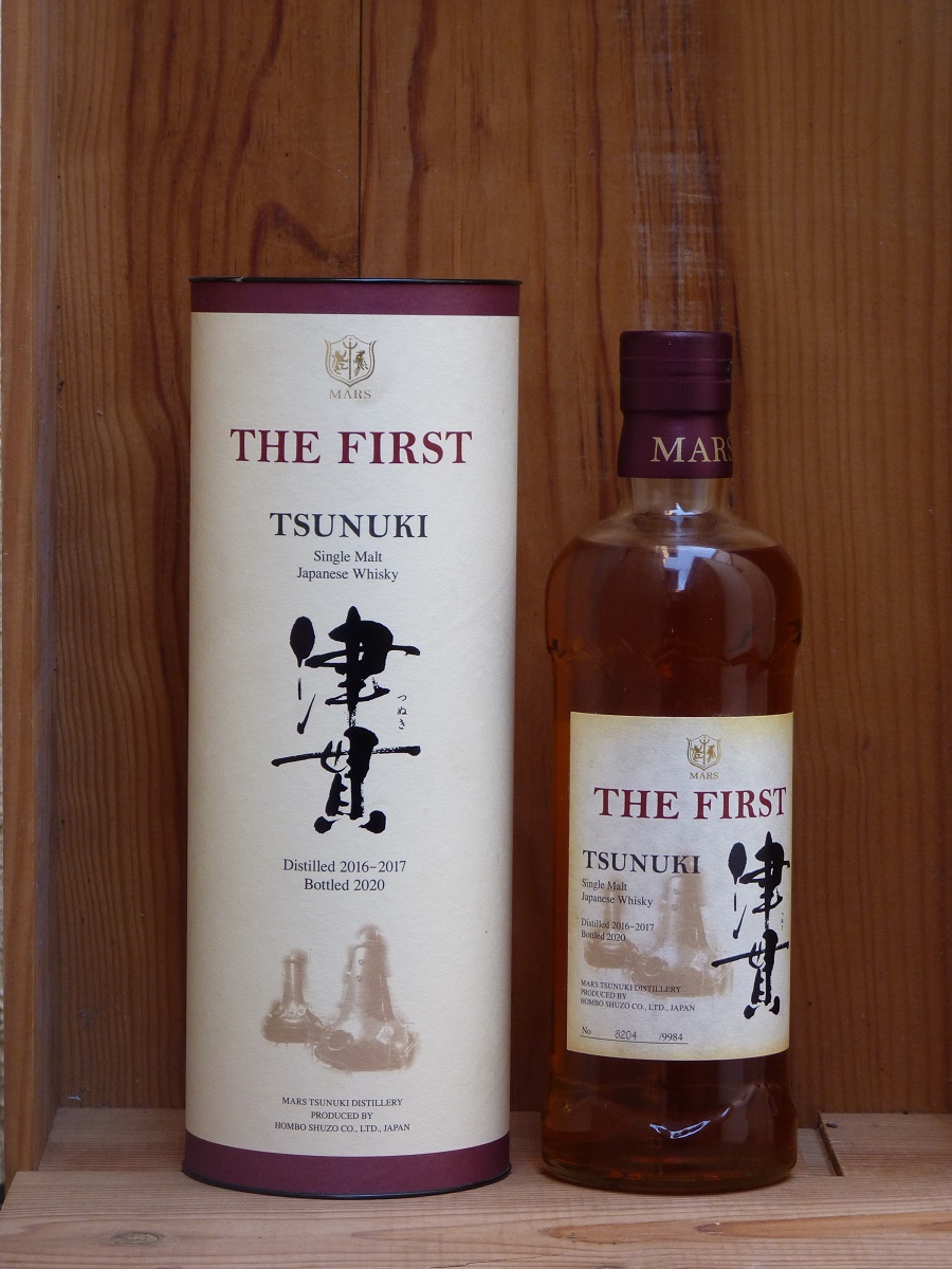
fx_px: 4584
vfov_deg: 15.8
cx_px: 476
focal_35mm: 125
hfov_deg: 11.9
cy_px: 634
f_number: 3.6
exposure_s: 1/40
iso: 160
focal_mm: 22.3
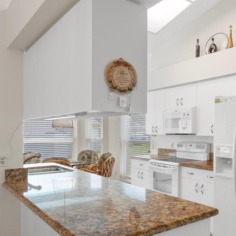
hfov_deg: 45.3
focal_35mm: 34
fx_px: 260
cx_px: 201
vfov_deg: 48.6
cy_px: 134
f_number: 8
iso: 250
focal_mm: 15
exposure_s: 1/4
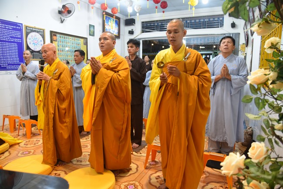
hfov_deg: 73.7
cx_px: 142
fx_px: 189
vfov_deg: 53.2
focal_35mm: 24
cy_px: 94
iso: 900
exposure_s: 1/60
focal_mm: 24
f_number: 4
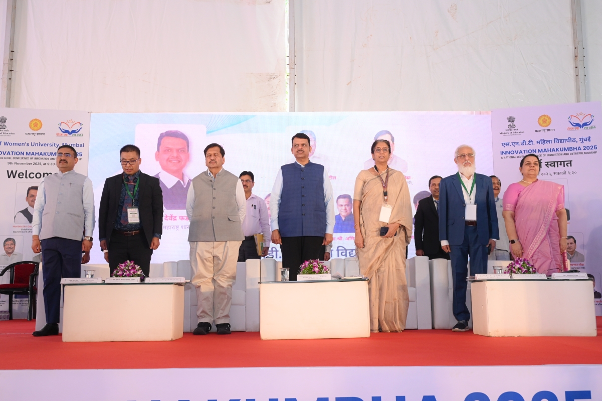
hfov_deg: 53.1
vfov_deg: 36.9
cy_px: 200
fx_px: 602
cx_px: 301
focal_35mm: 36
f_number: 6.3
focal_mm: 36
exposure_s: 1/160
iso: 2500
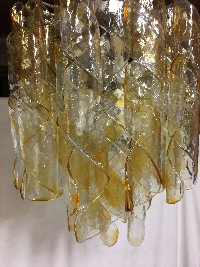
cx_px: 100
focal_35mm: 29
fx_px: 223
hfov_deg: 48.2
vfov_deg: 61.7
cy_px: 134
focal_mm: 4.15
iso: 80
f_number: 2.2
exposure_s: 1/17
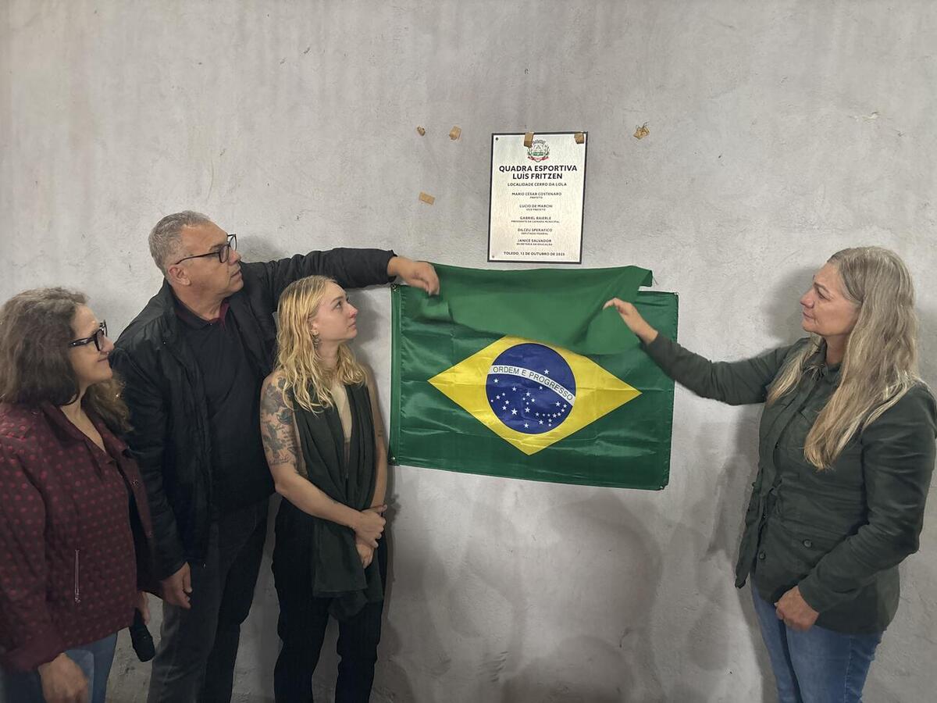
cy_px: 352
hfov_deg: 67.3
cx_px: 468
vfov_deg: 53.1
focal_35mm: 26
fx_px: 704
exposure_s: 1/40
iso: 400
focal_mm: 5.96
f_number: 1.6
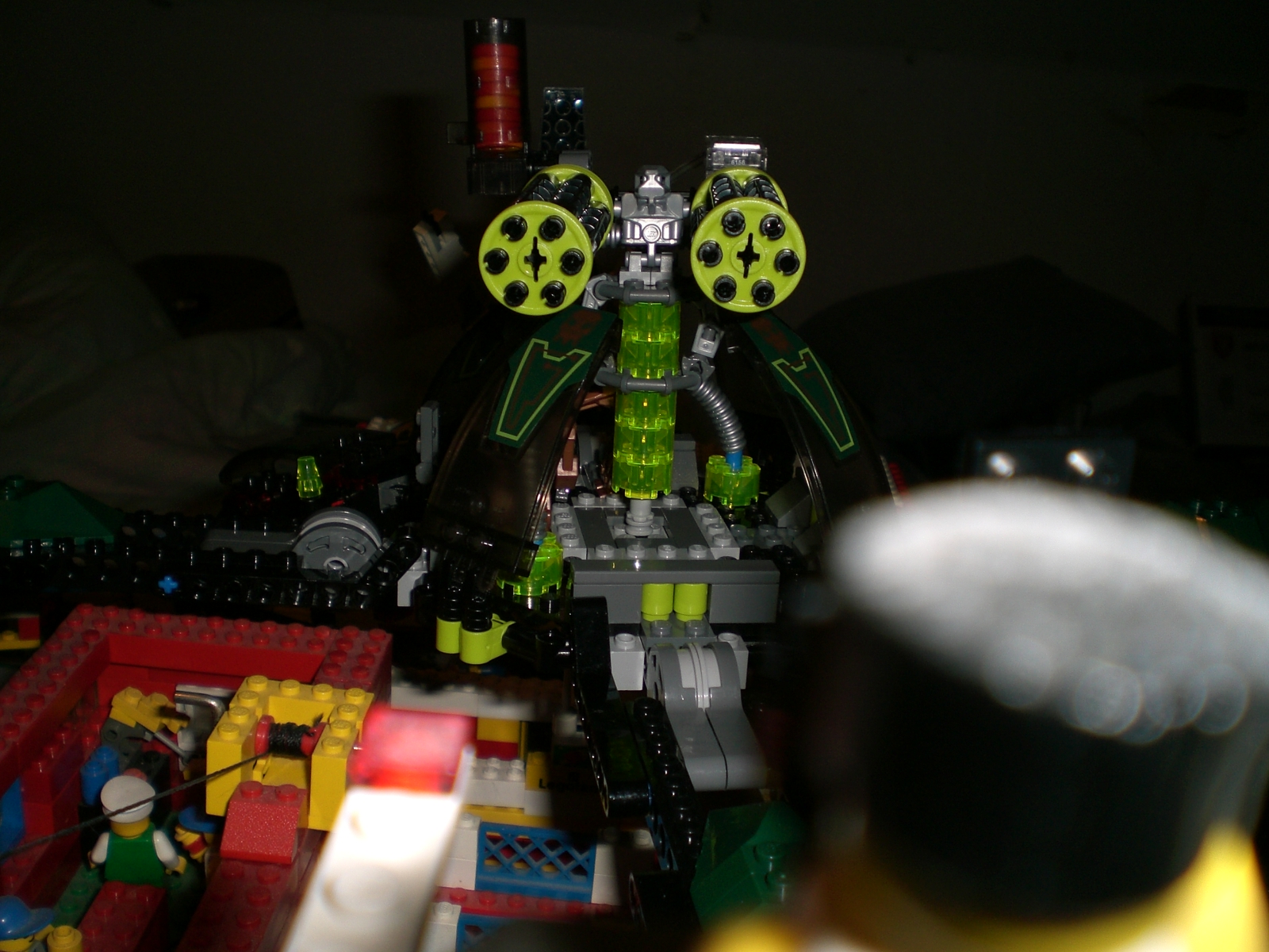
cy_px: 476
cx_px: 634
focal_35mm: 38
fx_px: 1393
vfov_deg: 37.7
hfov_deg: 49.0
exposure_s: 1/60
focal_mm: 6.3
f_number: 3.1
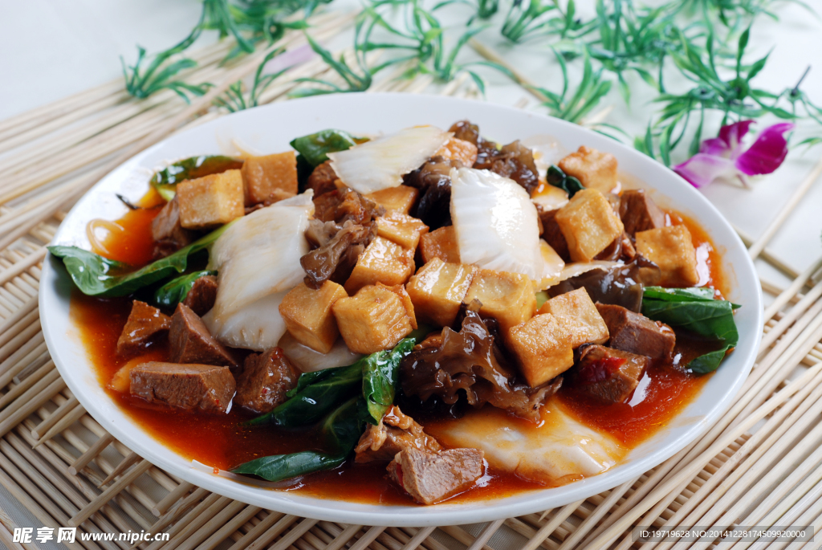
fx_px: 2057
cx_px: 411
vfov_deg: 15.2
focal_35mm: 90
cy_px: 275
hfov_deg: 22.6
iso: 125
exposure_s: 1/125
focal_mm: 60
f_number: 8
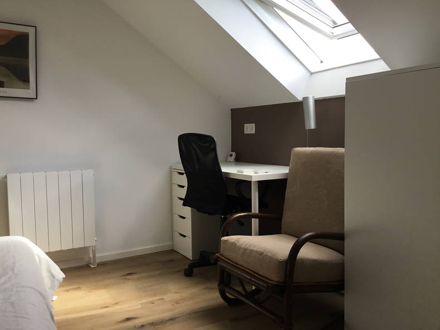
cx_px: 220
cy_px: 165
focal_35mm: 31
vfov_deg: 45.4
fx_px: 394
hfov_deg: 58.4
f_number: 2.4
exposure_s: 1/111
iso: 25
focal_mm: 3.3
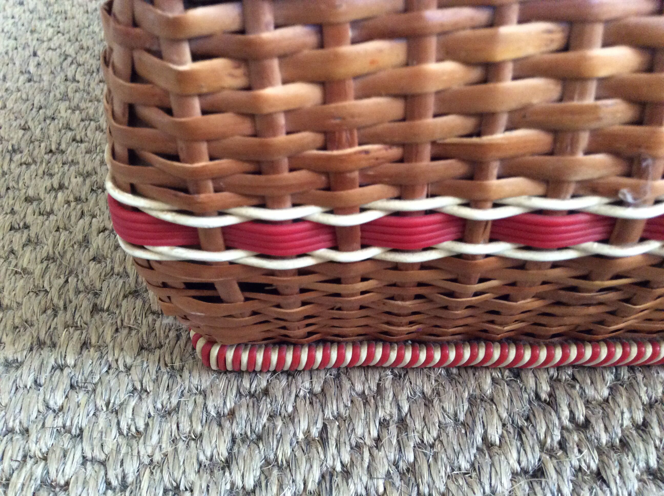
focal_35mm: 32
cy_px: 248
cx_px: 332
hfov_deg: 56.9
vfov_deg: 44.1
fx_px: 613
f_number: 2.4
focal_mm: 3.3
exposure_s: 1/17
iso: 250
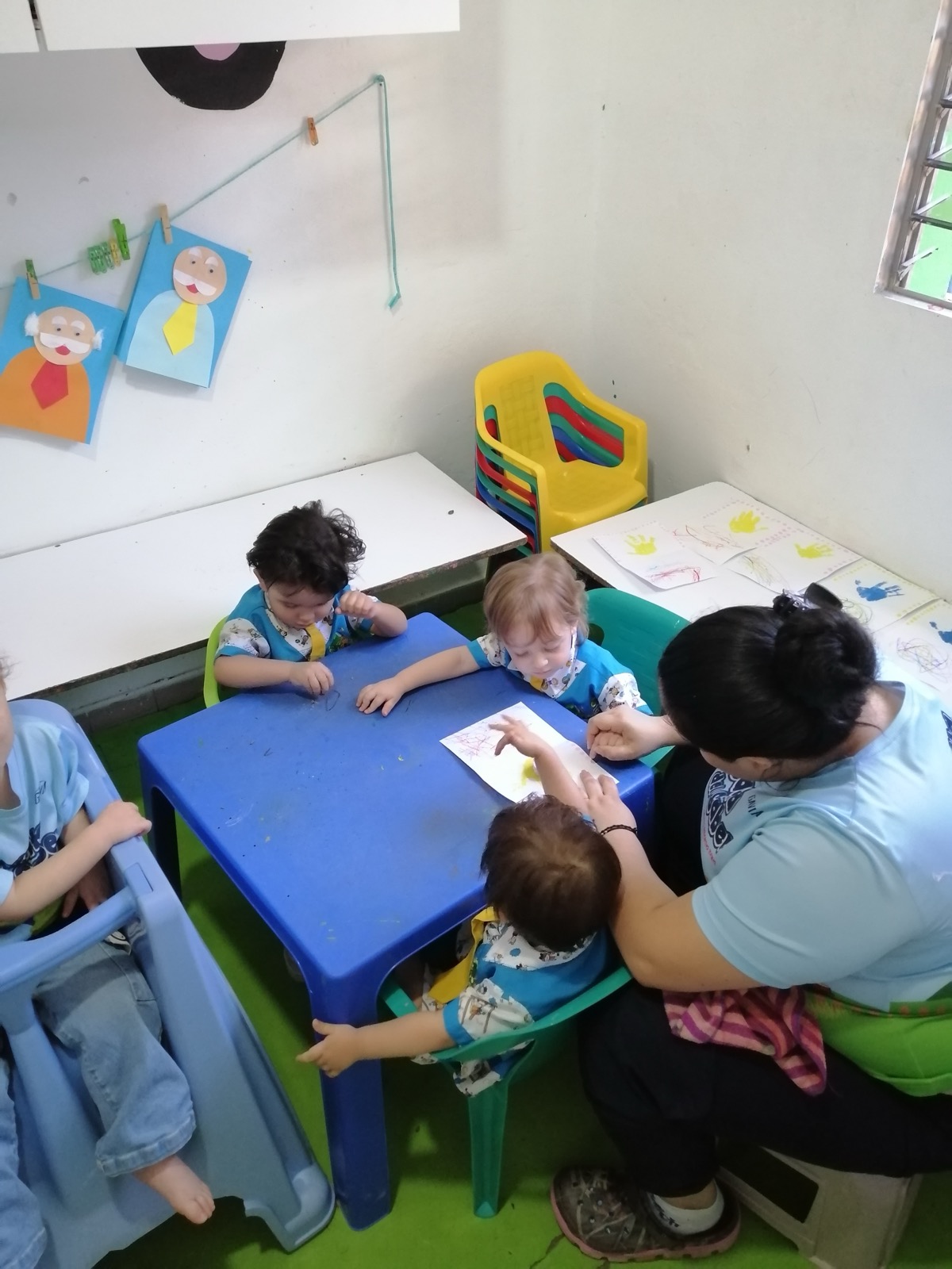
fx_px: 953
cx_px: 476
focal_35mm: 26
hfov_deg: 53.1
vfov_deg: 67.3
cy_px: 634
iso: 640
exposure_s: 1/100
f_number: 1.8
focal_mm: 3.96
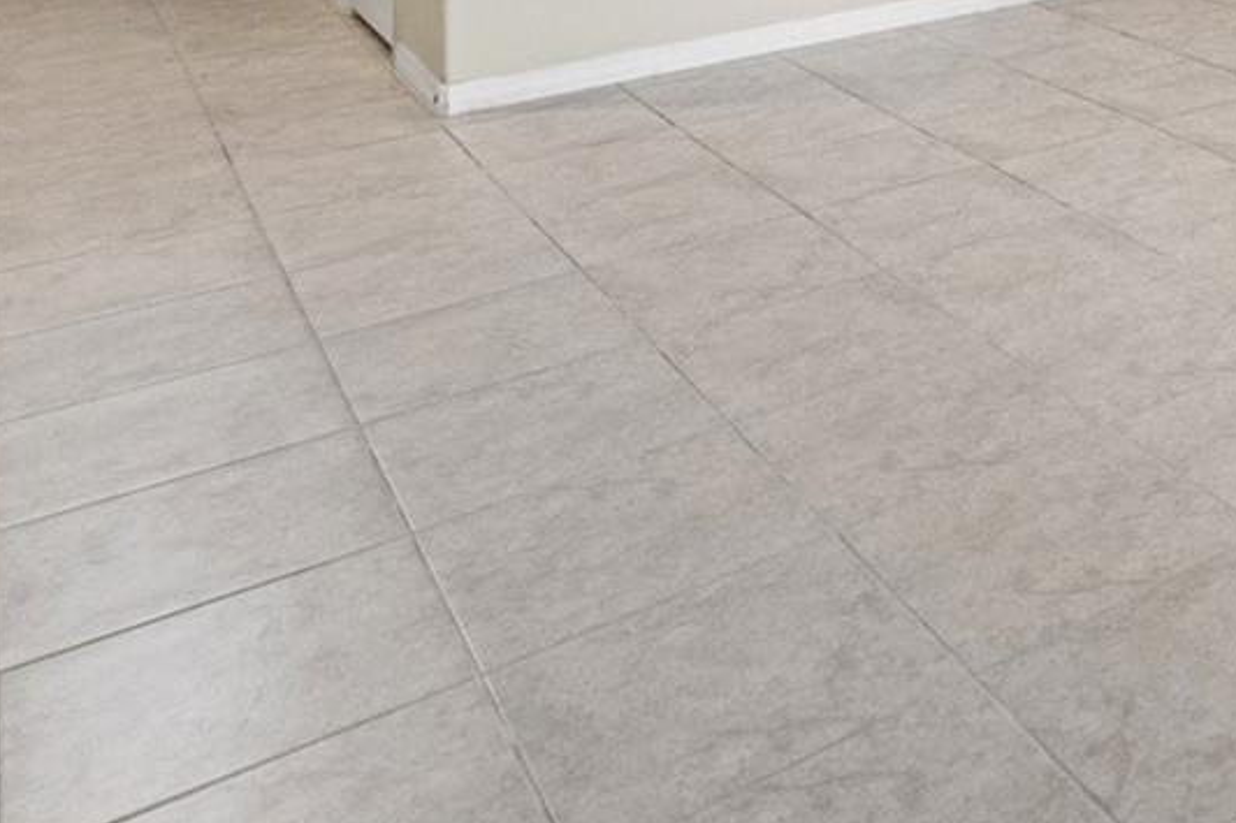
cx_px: 1510
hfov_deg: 34.3
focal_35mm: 45
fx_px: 1544
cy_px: -364
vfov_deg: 24.3
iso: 400
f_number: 8
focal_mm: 10
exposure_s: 1/8
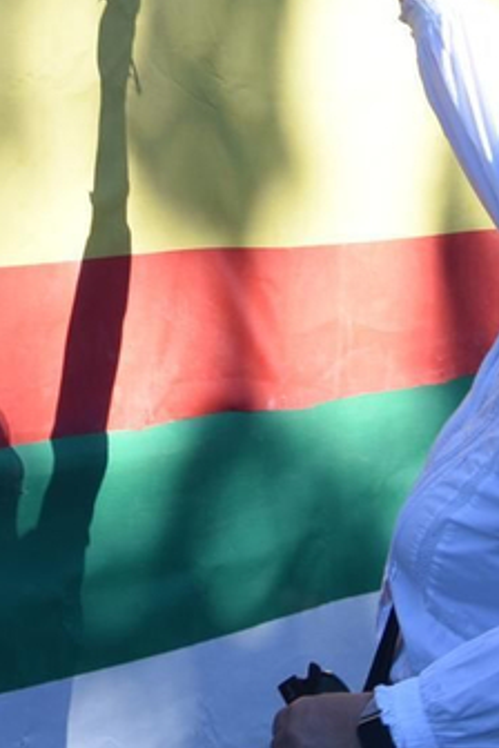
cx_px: 2
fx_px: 3368
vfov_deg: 12.2
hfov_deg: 8.4
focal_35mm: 162
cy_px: -287
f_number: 9
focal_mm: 34
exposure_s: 1/125
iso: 140
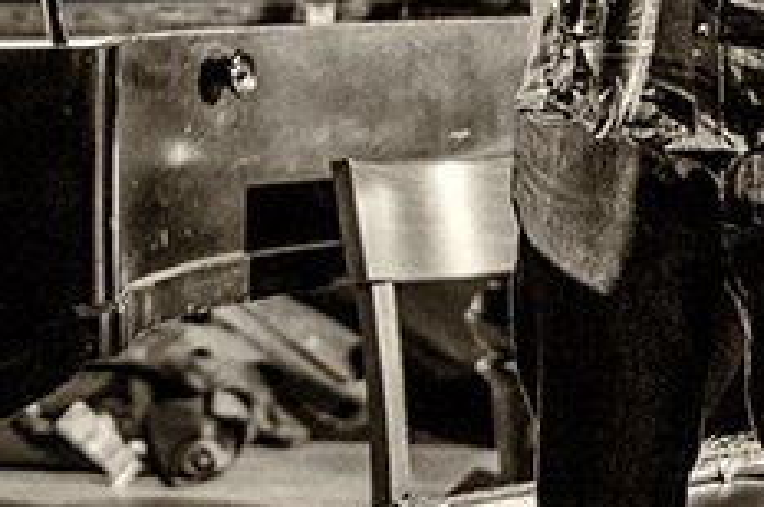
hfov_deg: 15.1
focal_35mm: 136
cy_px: -16
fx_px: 2882
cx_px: 214
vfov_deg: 10.0
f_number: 1.4
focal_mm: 35
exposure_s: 1/100
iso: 200
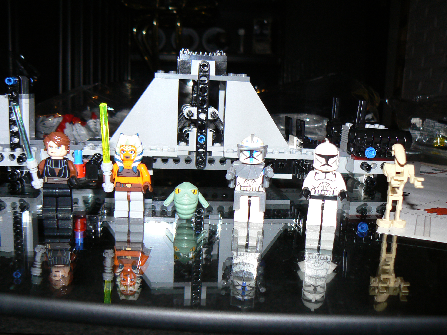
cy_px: 168
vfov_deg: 39.7
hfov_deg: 51.4
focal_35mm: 36
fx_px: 465
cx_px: 224
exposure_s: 1/30
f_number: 2.8
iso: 100
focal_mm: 6
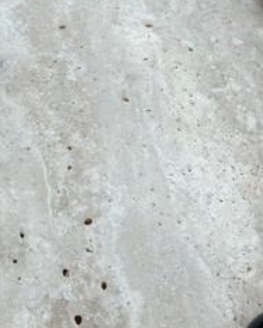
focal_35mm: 67
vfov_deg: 28.0
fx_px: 651
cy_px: 226
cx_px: 77
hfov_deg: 22.7
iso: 50
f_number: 2.2
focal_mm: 2.22
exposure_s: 1/99
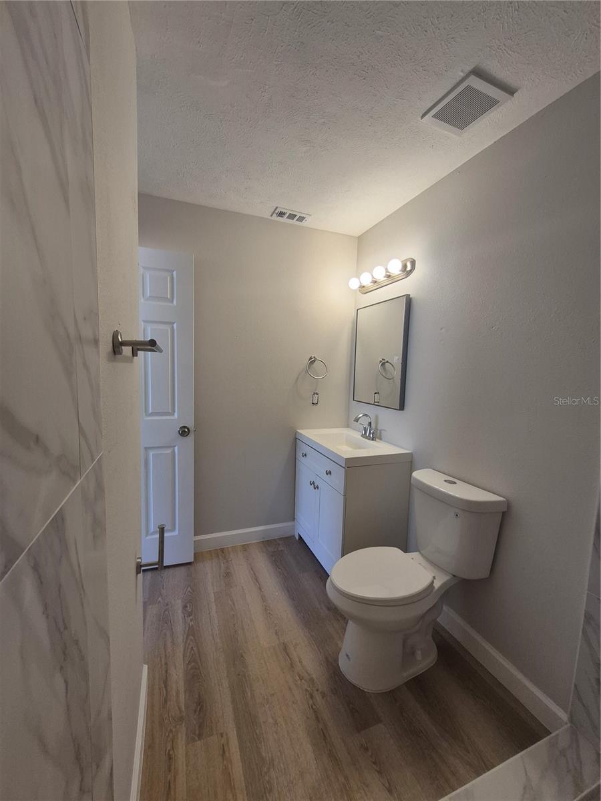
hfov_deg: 89.9
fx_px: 301
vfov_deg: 106.2
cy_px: 400
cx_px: 300
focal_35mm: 13
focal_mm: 1.74
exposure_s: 1/60
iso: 100
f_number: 2.2
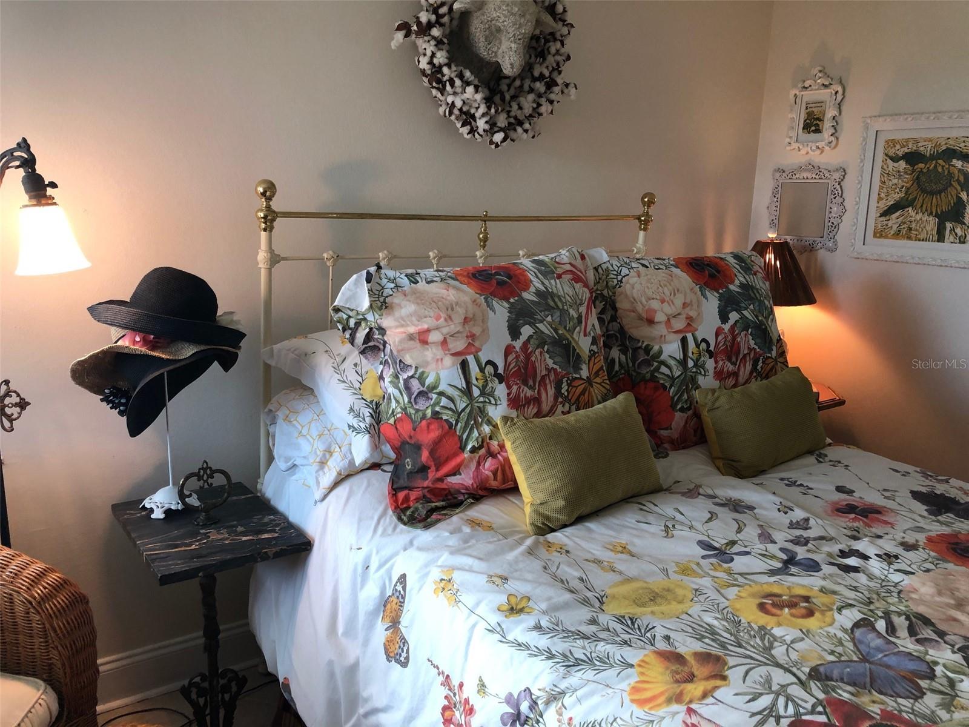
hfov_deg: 63.4
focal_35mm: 28
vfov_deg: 49.7
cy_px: 364
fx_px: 784
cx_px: 484
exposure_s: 1/30
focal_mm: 4
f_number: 1.8
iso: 40
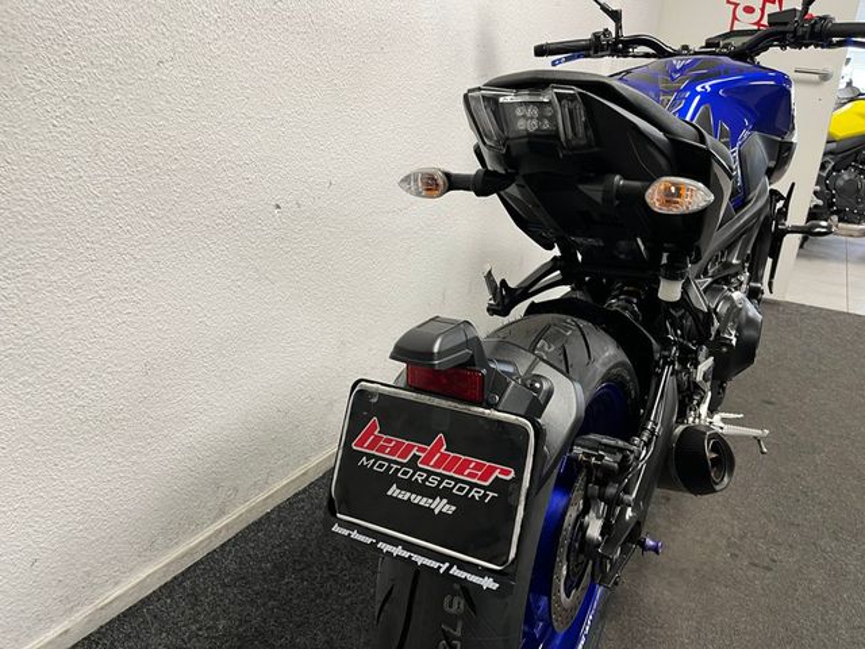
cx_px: 432
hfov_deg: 67.3
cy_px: 324
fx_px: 650
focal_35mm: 26
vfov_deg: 53.1
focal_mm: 5.1
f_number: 1.6
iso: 100
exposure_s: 1/50
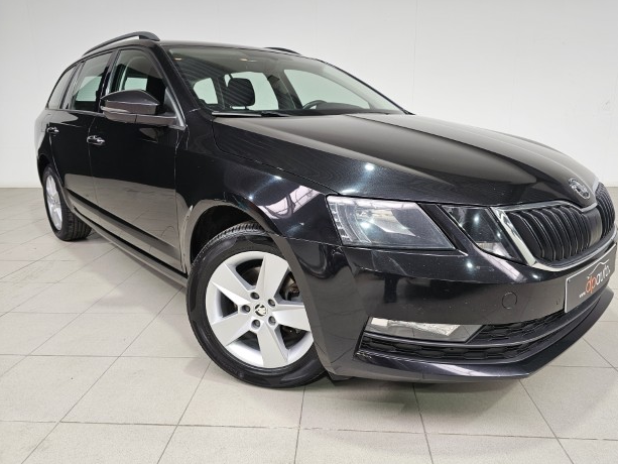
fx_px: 429
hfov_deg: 71.6
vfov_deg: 56.8
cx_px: 319
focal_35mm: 24
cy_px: 223
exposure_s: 1/100
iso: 80
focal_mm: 6.3
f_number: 1.7
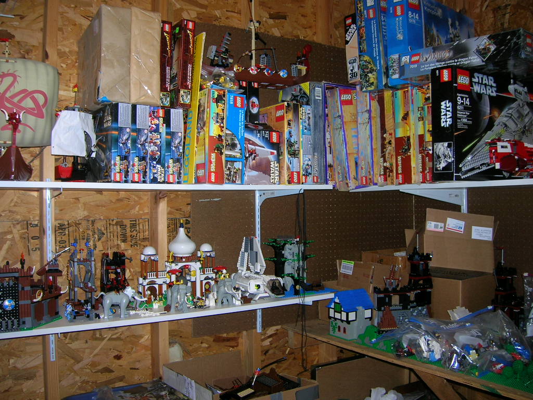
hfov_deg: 54.0
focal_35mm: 34
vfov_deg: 41.8
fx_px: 524
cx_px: 266
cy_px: 200
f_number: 2.9
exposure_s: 1/60.1
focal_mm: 5.7
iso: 57
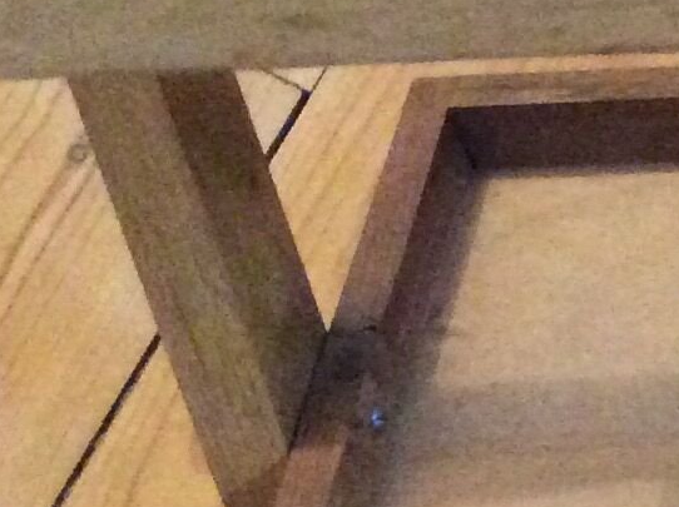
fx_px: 2997
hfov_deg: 11.1
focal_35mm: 153
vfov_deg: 9.4
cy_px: 735
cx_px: 1556
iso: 400
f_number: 2.4
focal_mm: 3.3
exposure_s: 1/17
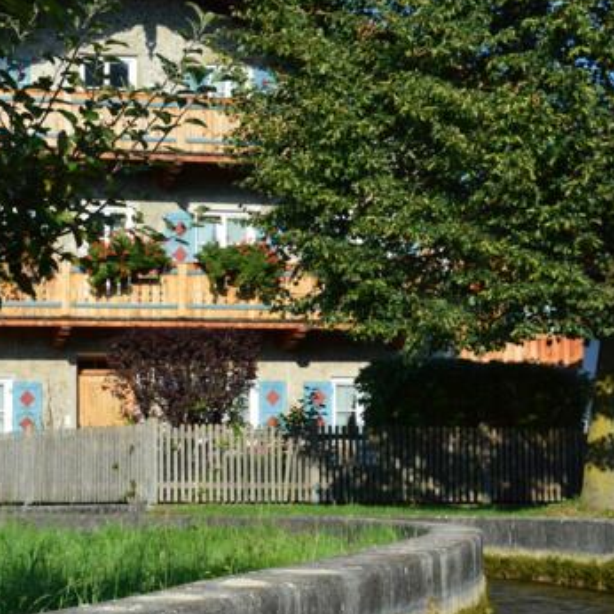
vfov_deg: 17.0
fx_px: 2047
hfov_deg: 16.9
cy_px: 362
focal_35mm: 102
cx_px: 138
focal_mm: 42
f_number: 11
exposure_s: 1/500
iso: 400
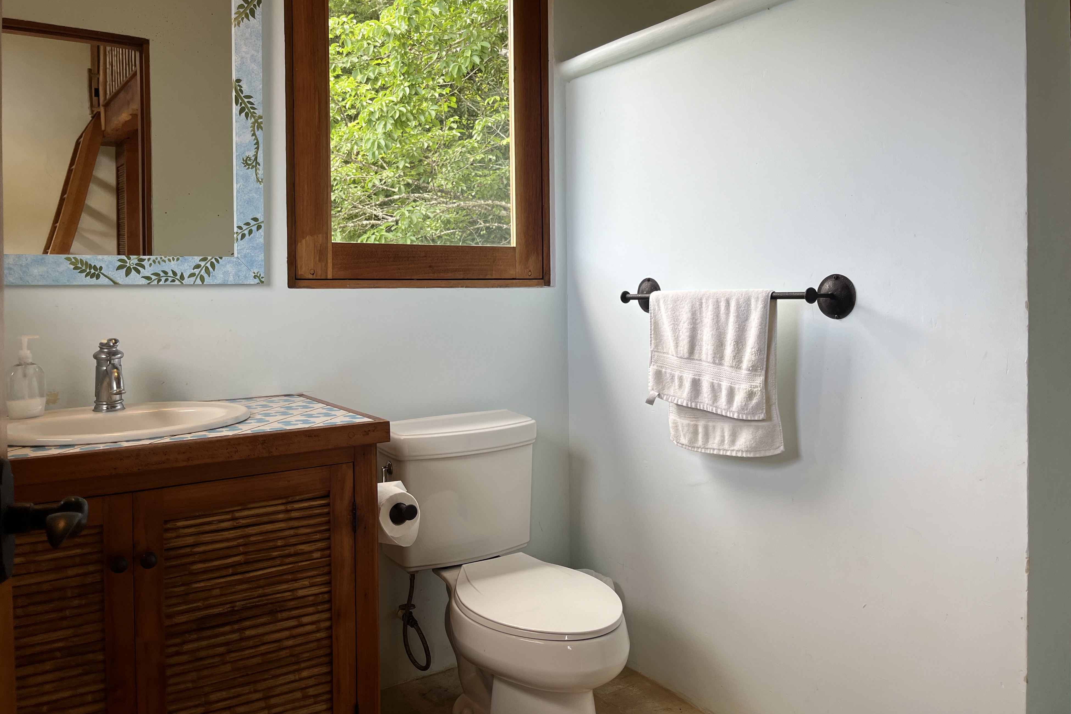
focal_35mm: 28
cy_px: 300
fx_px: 833
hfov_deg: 65.5
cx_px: 528
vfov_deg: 46.2
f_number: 1.6
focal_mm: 5.1
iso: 40
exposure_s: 1/120
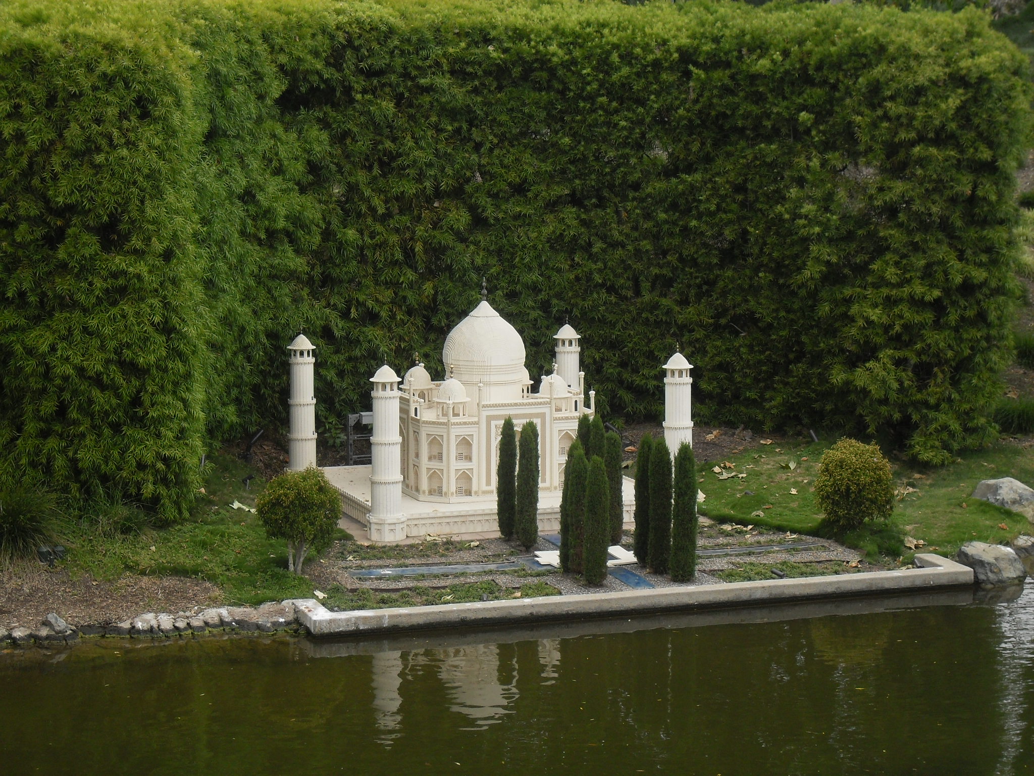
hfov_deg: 23.3
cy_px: 388
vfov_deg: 17.6
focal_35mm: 84
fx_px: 2509
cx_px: 517
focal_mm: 13.5
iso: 80
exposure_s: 1/180
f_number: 4.4
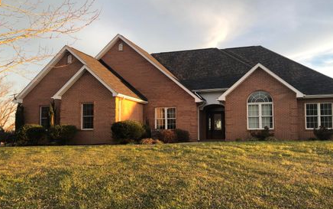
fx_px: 309
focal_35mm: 34
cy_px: 122
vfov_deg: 37.2
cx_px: 179
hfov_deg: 56.6
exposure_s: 1/168
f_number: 1.8
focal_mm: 3.99
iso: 20
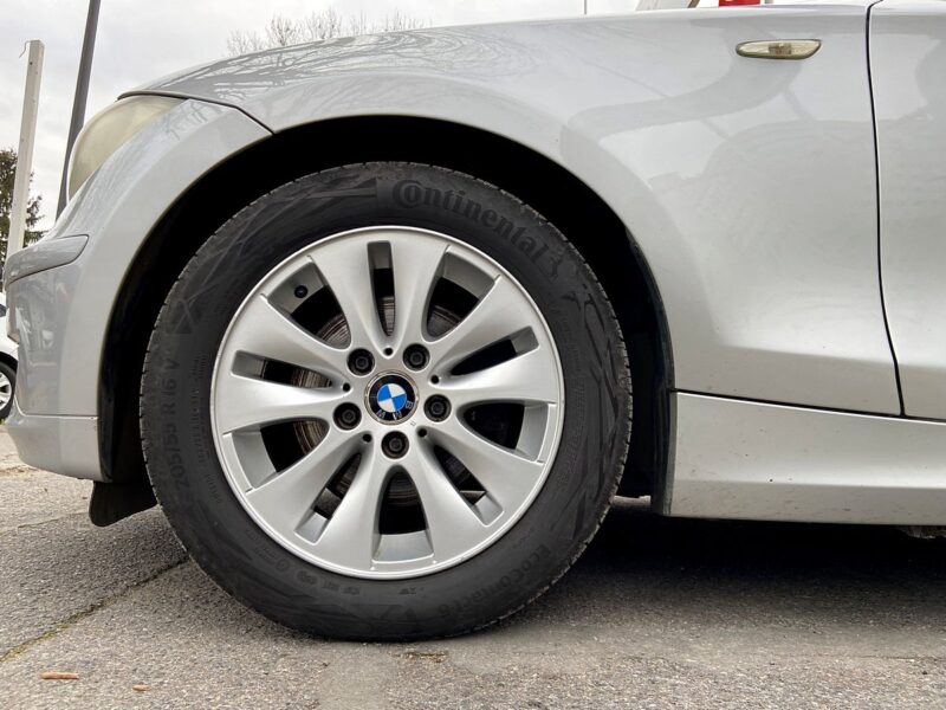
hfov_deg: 67.3
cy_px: 355
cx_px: 473
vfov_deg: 53.1
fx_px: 711
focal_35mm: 26
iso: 32
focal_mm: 4.25
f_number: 1.8
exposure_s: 1/225
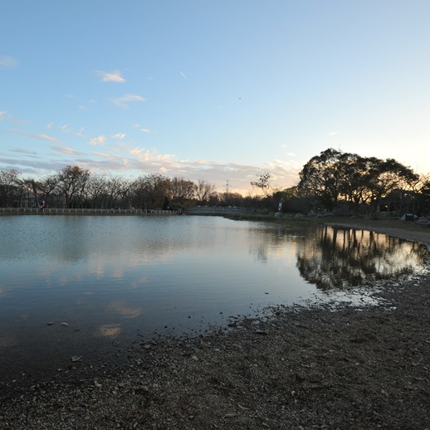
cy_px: 215
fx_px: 295
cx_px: 153
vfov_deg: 72.1
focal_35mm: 21
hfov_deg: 70.6
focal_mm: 16
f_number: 8
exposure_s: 1/80
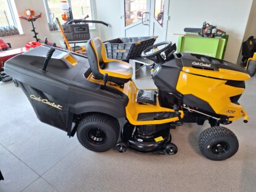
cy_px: 96
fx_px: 170
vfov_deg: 58.9
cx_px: 128
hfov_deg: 73.9
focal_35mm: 23
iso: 40
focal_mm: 5.54
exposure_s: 1/50
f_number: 1.8
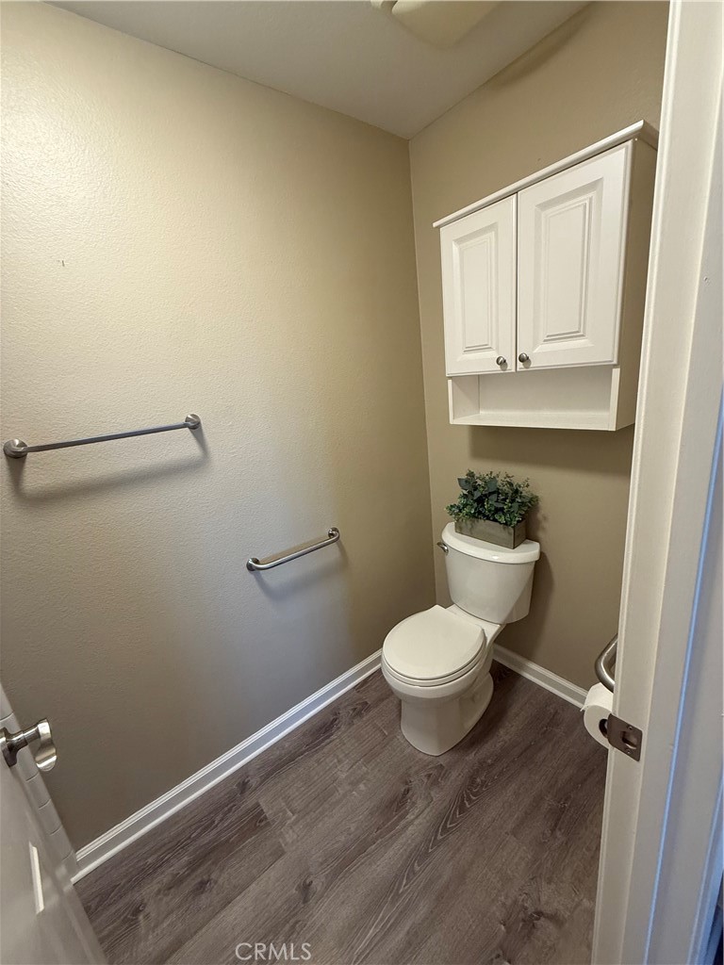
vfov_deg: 102.1
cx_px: 362
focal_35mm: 14
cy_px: 482
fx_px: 390
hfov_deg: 85.7
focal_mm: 2.22
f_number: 2.2
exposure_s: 1/60
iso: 200
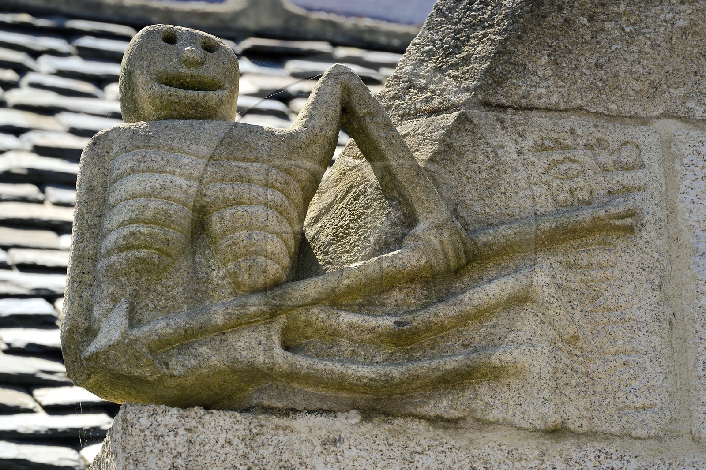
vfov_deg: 6.9
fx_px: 3921
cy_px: 235
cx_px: 353
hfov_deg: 10.3
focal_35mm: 200
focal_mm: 200
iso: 200
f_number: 8
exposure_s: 1/400
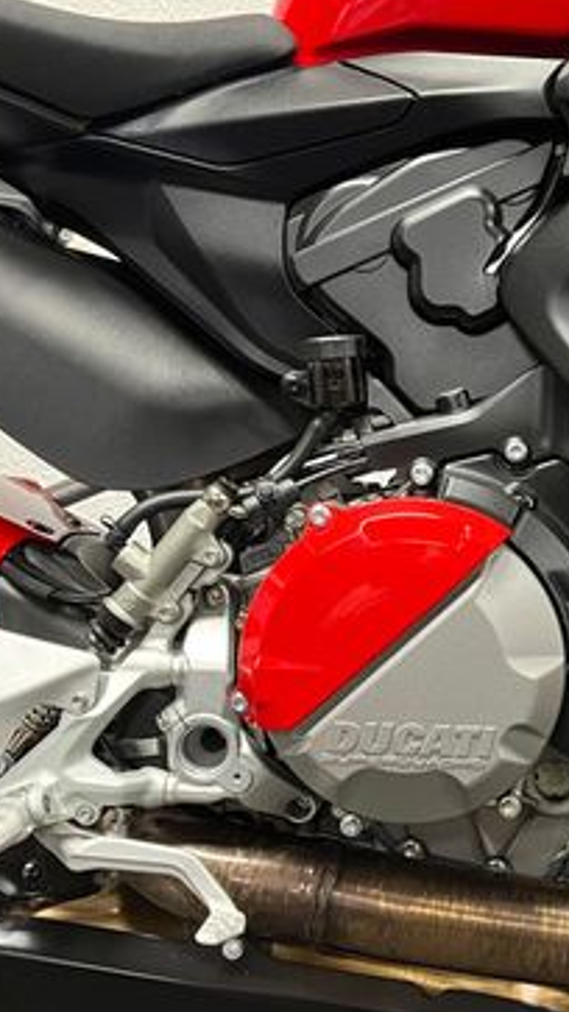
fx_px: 1342
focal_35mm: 50
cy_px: 535
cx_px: 516
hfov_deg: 23.3
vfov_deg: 41.3
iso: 500
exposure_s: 1/50
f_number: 1.6
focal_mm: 5.1
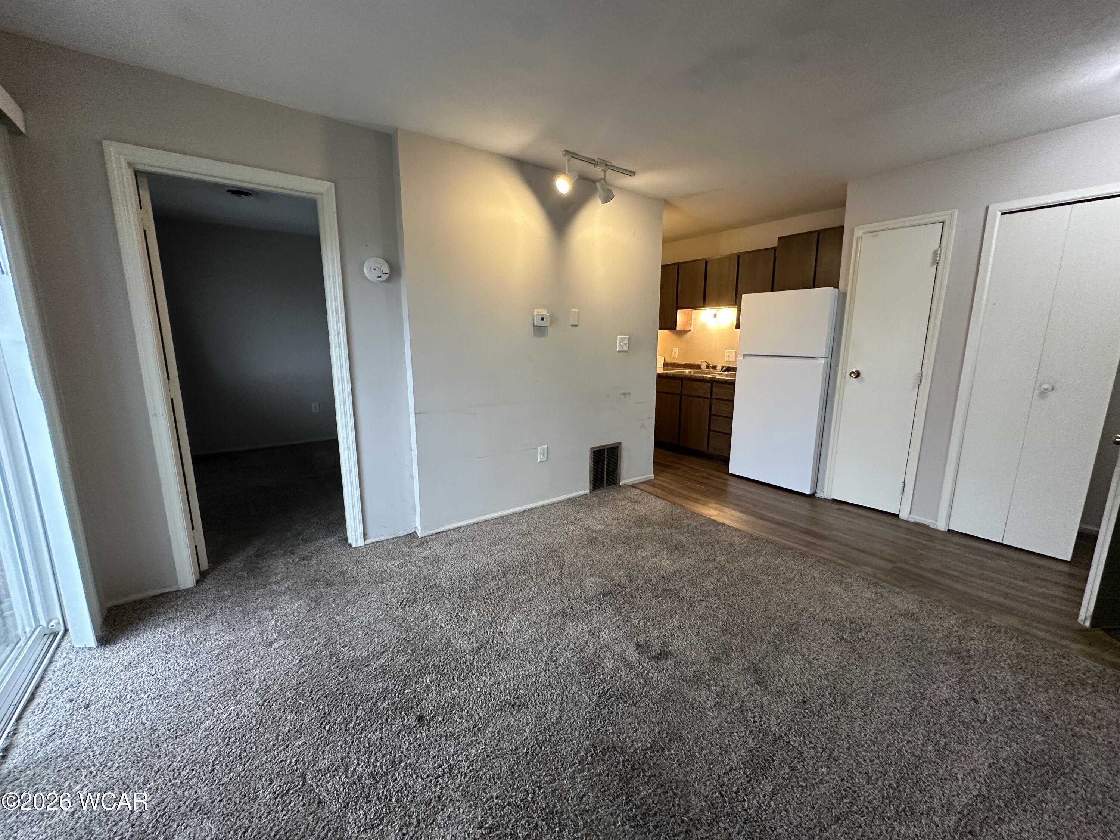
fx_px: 453
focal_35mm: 14
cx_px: 560
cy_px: 420
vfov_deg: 85.7
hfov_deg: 102.1
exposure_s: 1/60
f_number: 2.2
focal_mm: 2.22
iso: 250
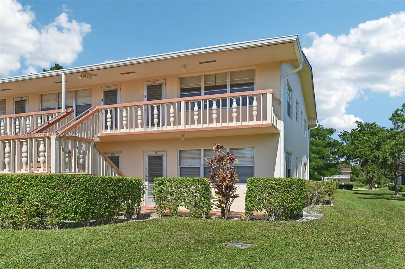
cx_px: 202
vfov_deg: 48.6
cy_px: 134
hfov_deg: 68.4
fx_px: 298
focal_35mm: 26
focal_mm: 26.5
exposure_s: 1/3200
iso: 800
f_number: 8
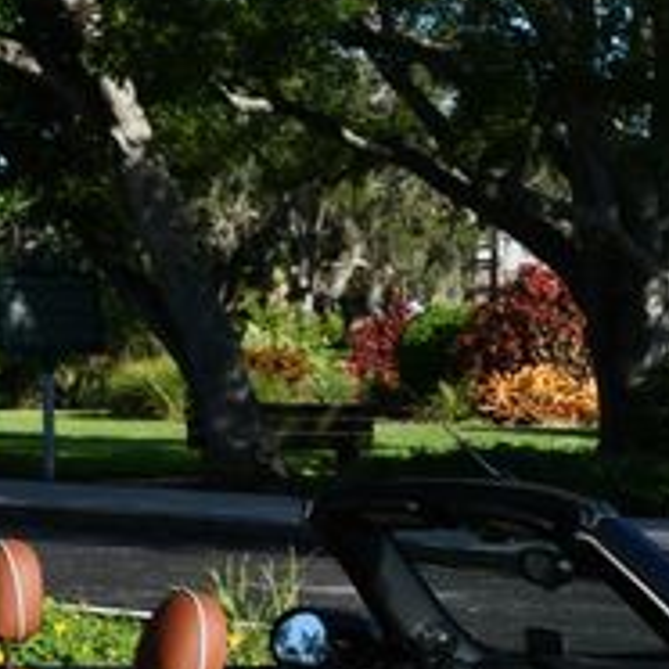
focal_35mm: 164
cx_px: 284
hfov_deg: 10.7
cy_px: 712
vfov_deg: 10.5
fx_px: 3586
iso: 100
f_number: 8
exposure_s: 1/250
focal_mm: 28
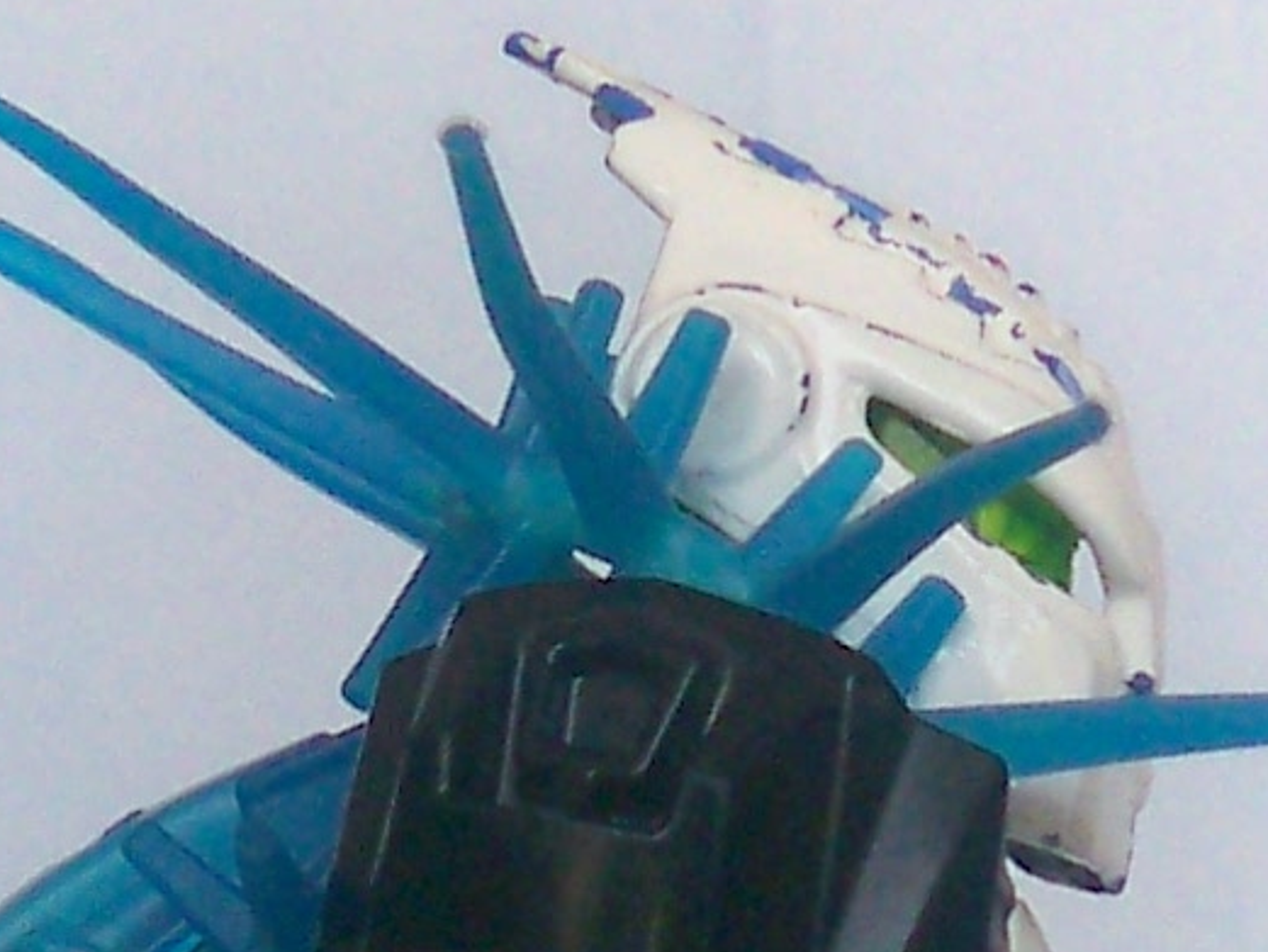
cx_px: 786
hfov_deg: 8.1
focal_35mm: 245
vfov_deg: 6.0
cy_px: 1634
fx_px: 8977
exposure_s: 1/100
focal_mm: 6.3
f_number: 3.1
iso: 100
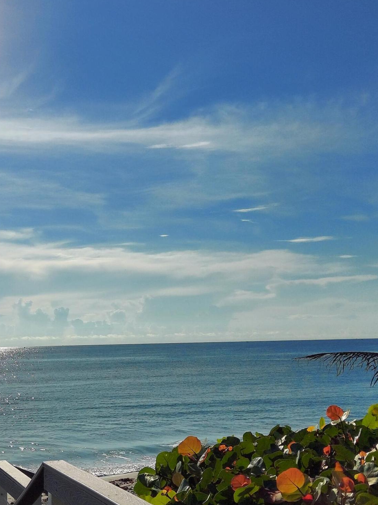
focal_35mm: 49
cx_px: 110
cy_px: 318
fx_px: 713
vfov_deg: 38.6
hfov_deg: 29.4
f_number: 2
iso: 50
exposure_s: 1/7069
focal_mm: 4.6
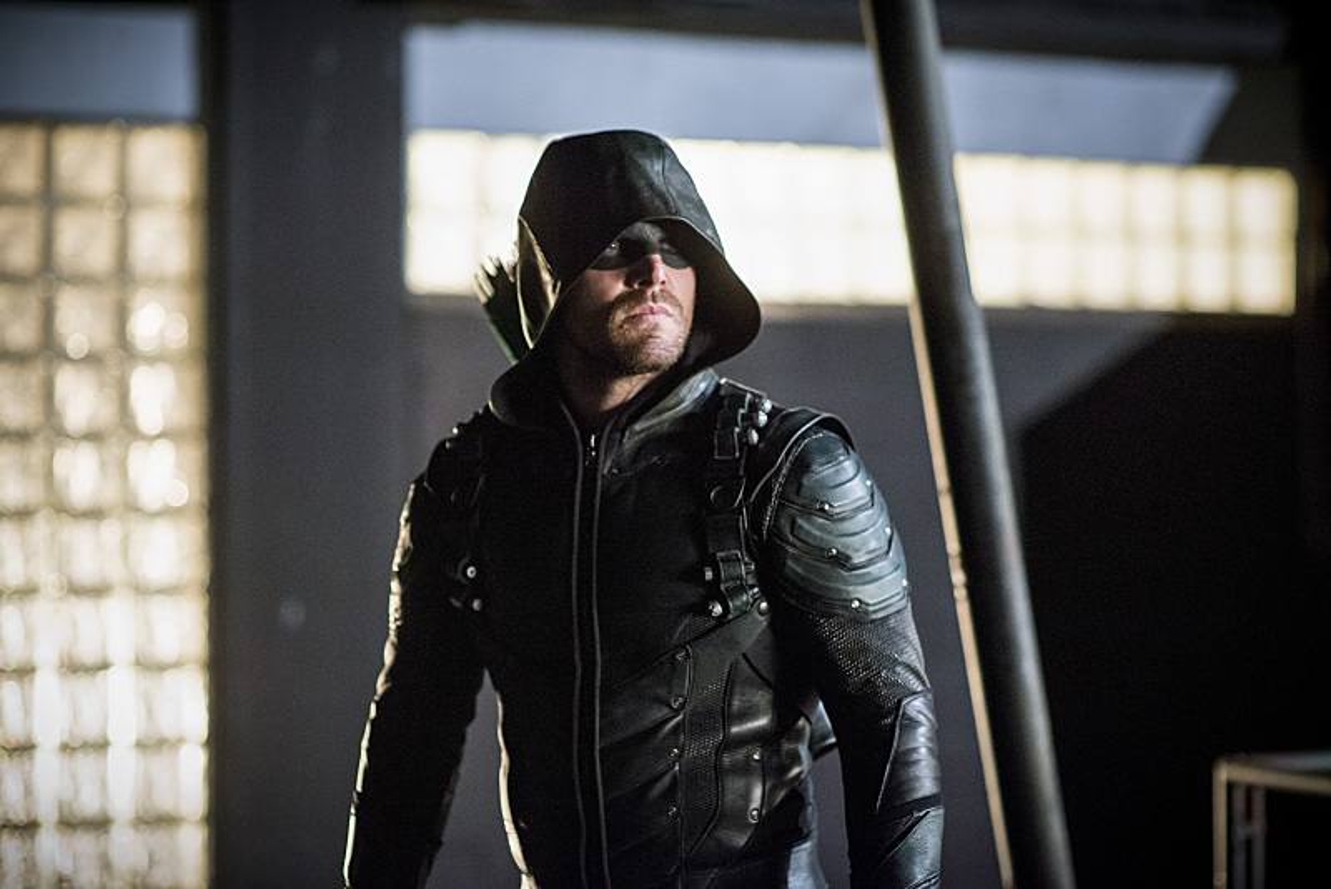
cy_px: 444
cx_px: 666
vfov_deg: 16.1
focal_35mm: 85
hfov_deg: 23.9
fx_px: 3144
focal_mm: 85
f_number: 2
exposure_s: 1/125
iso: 4000
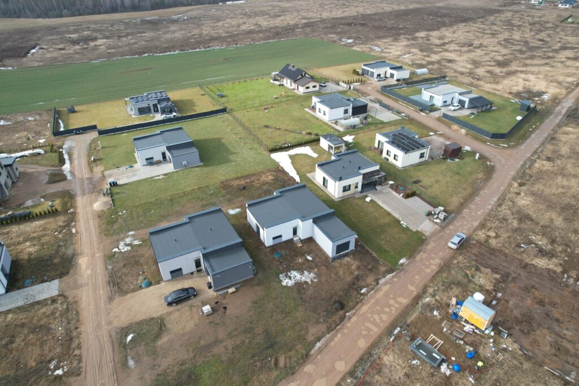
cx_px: 290
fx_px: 354
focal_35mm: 22
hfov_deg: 78.6
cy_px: 193
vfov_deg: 57.2
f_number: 2.8
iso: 100
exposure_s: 1/500
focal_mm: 8.38
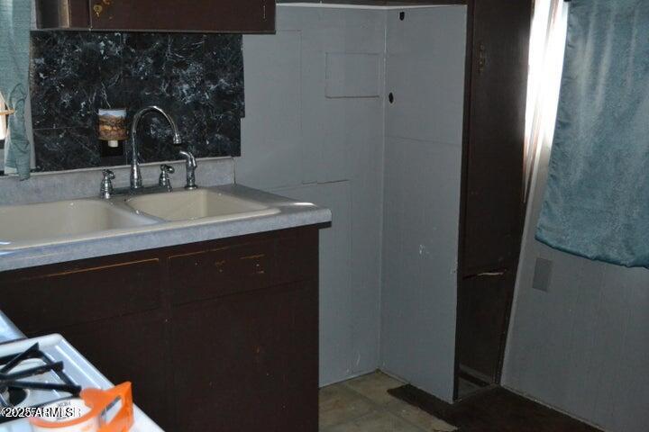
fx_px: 757
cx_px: 324
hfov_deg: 46.4
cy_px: 216
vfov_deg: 31.9
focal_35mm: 42
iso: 3200
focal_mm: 28
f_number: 4.5
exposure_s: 1/60
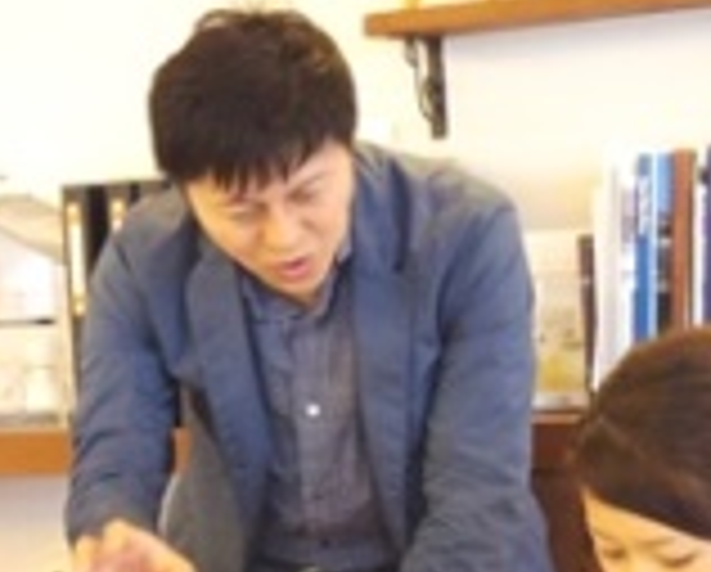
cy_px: 653
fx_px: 2298
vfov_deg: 13.8
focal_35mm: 109
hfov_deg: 17.4
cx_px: 126
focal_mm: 7.8
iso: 1250
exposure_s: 1/60
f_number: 3.2
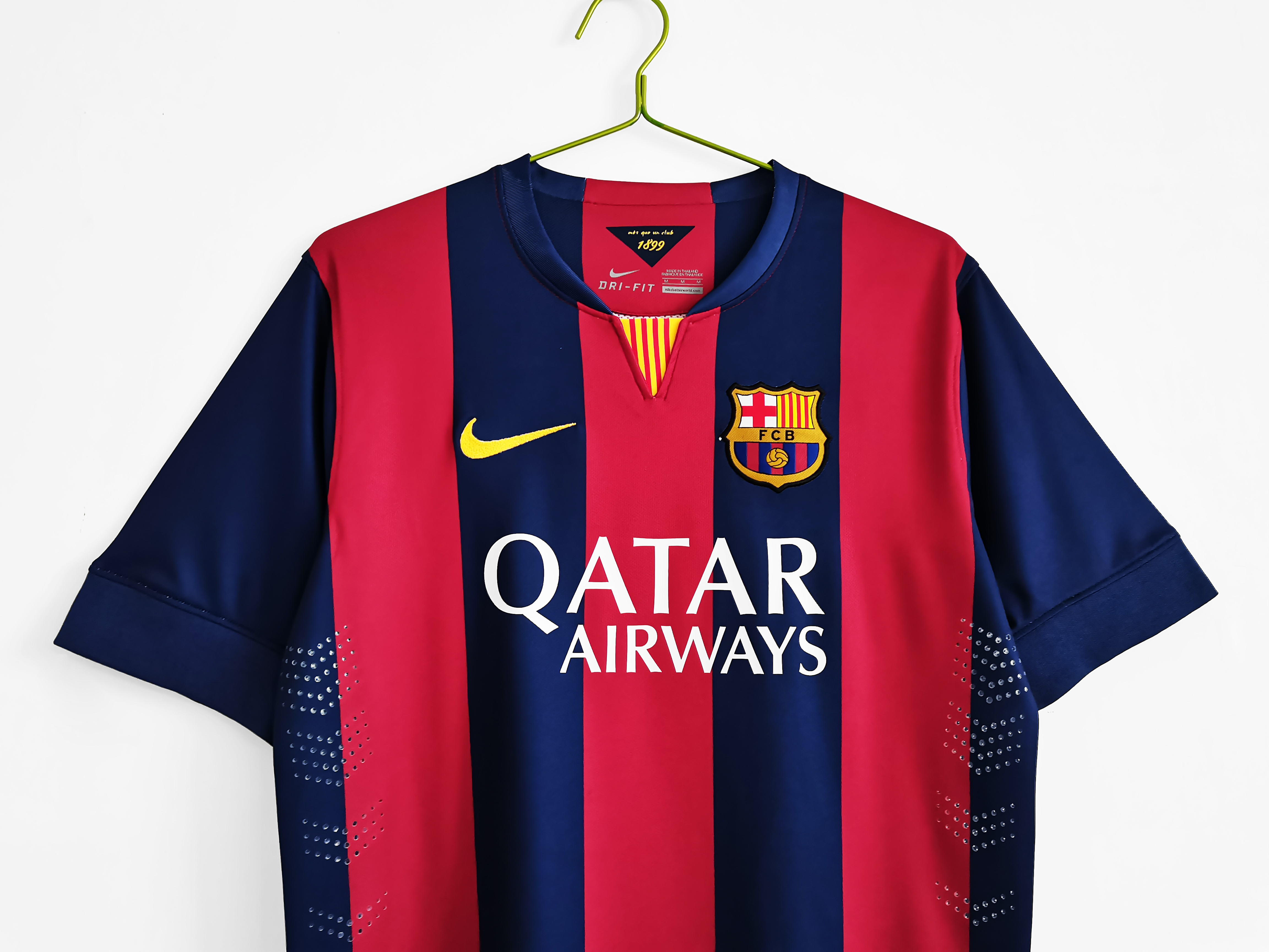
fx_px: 953
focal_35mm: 26
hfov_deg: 67.3
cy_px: 476
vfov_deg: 53.1
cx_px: 634
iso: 500
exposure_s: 1/50
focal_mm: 5.58
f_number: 1.8
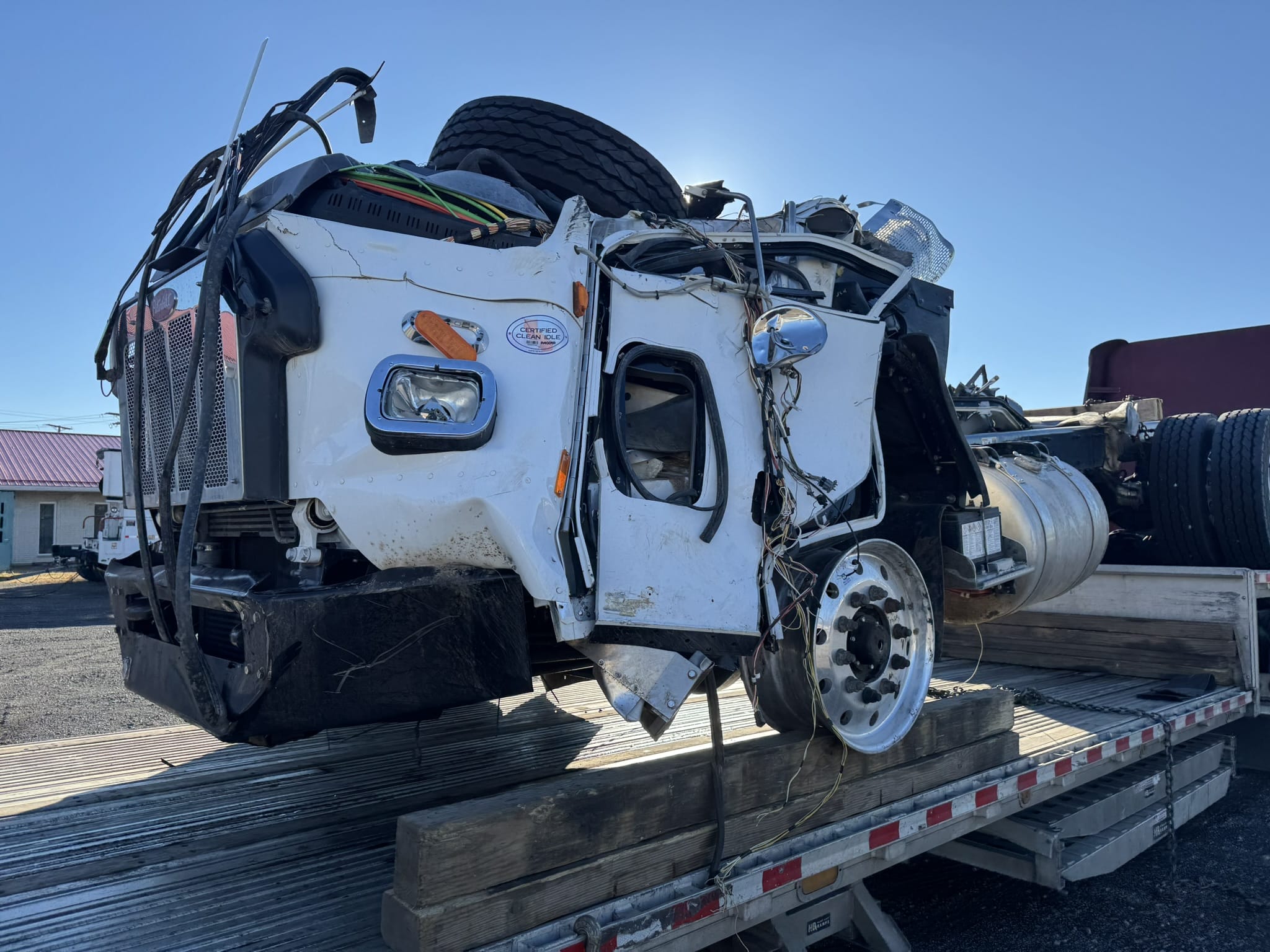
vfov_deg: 56.8
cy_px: 476
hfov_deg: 71.6
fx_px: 881
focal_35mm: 24
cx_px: 635
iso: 80
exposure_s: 1/2506
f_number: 1.78
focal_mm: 6.76
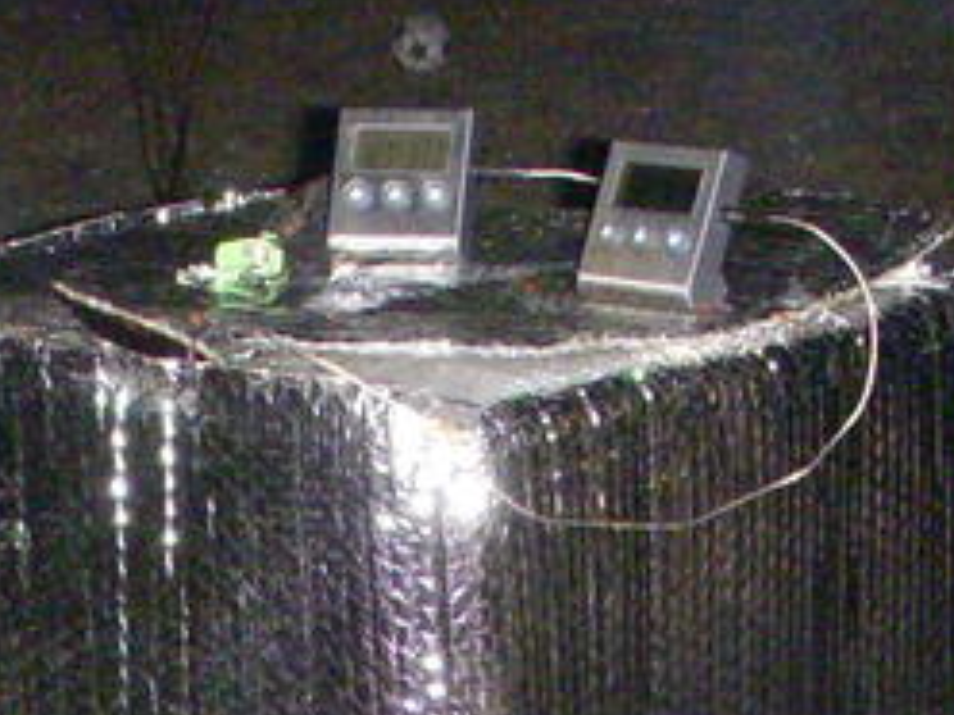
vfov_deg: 10.3
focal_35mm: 138
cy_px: 1159
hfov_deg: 14.2
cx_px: 212
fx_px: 3803
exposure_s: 1/250
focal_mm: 6.3
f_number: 3.3
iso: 800
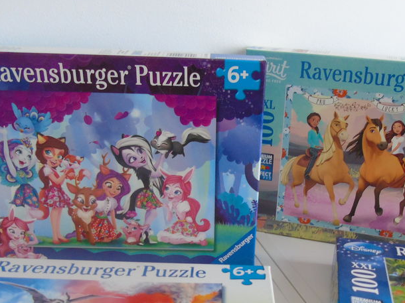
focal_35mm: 41
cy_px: 223
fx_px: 480
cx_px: 244
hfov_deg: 45.5
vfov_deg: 34.5
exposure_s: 1/20
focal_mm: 4.4
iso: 400
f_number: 3.4
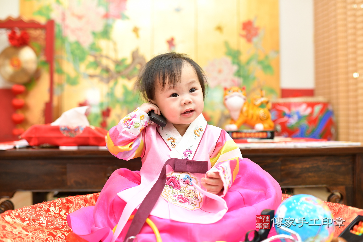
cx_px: 182
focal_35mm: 35
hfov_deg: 54.4
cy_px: 121
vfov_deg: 37.9
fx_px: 353
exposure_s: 1/200
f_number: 2.8
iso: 400
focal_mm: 35
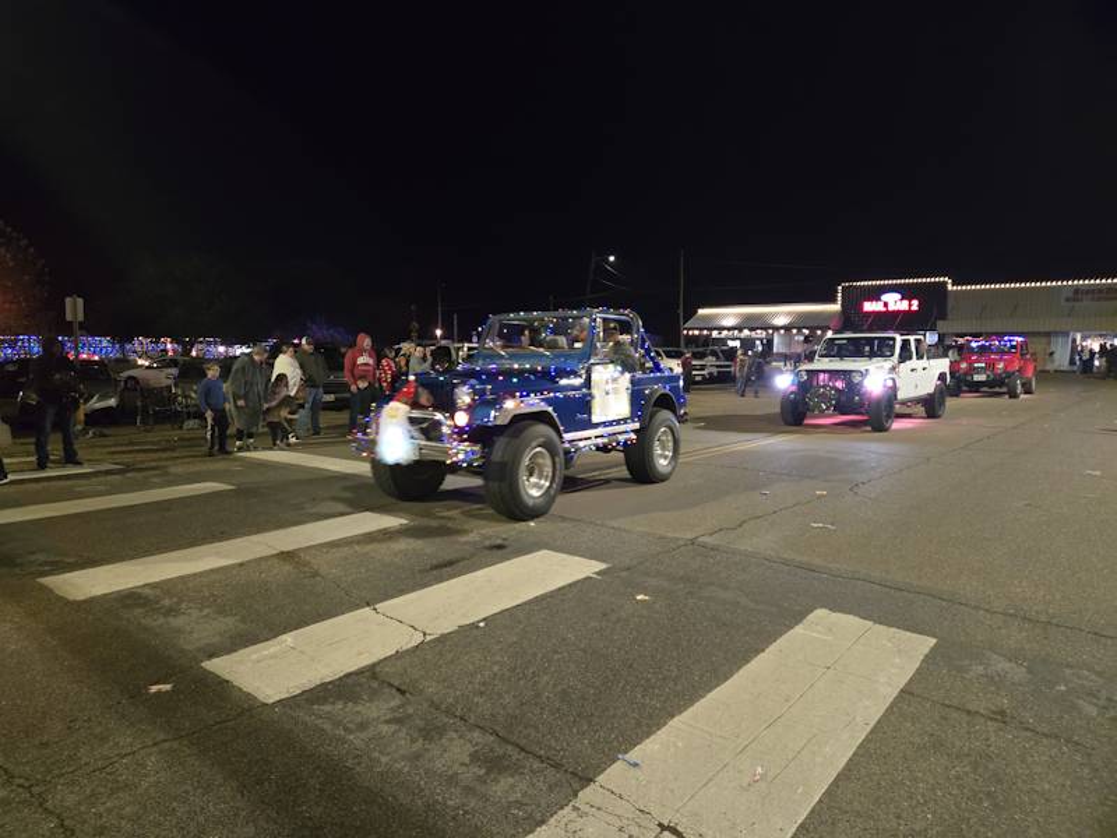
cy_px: 419
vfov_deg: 58.9
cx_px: 558
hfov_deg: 73.9
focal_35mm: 23
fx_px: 742
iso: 1250
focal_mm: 5.4
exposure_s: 1/40
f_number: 1.8
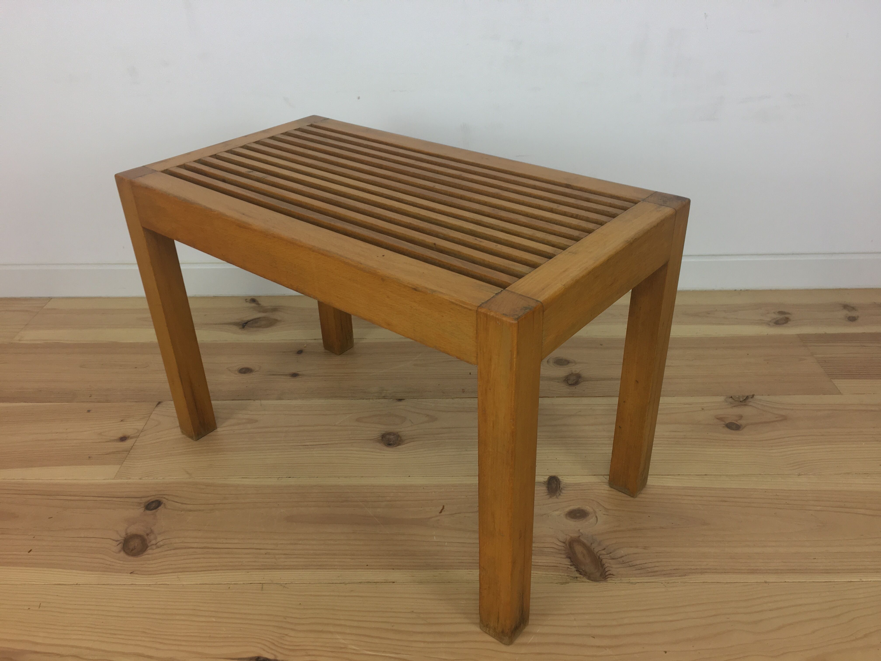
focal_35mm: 29
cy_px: 330
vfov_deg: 48.2
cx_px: 440
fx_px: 738
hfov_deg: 61.7
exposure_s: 1/33
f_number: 2.2
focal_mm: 4.15
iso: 25
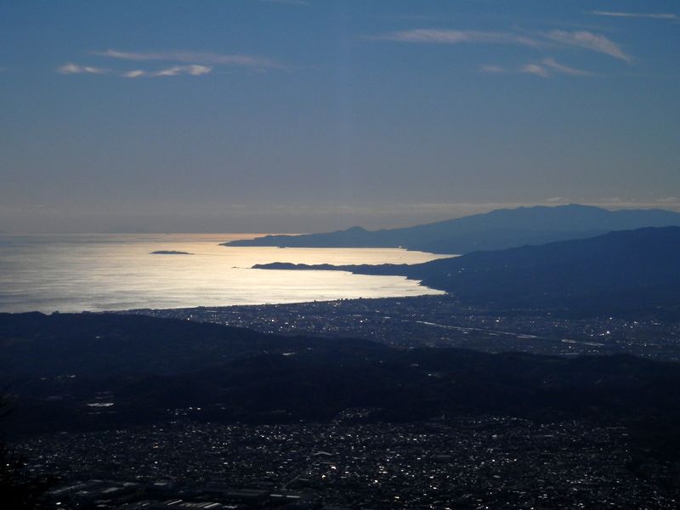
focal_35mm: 88
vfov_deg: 16.8
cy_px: 255
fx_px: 1729
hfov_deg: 22.3
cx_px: 340
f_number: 13.5
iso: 80
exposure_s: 1/800
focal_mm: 15.8
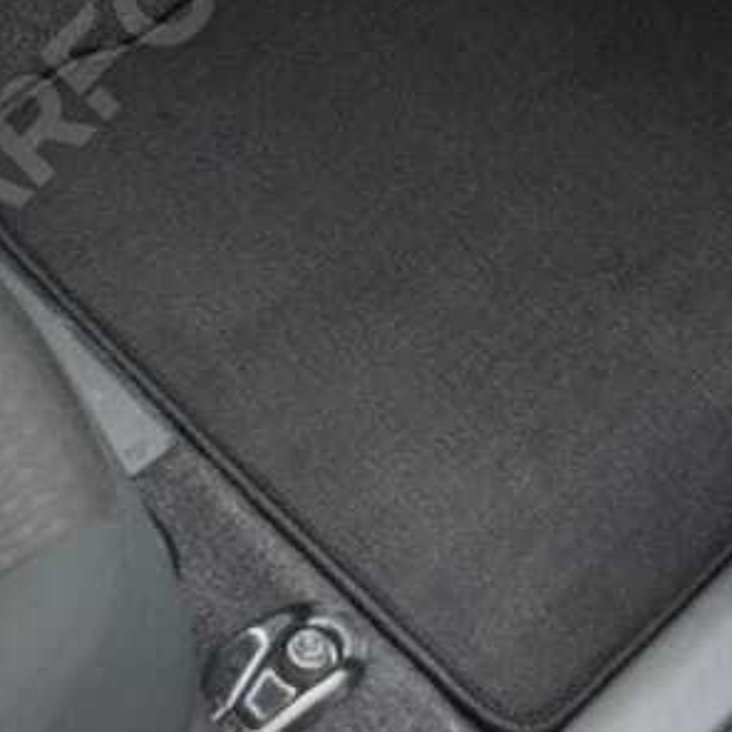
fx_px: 1651
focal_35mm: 69
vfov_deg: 24.9
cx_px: 553
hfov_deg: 24.7
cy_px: 232
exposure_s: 1/80
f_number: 4.5
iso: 400
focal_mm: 20
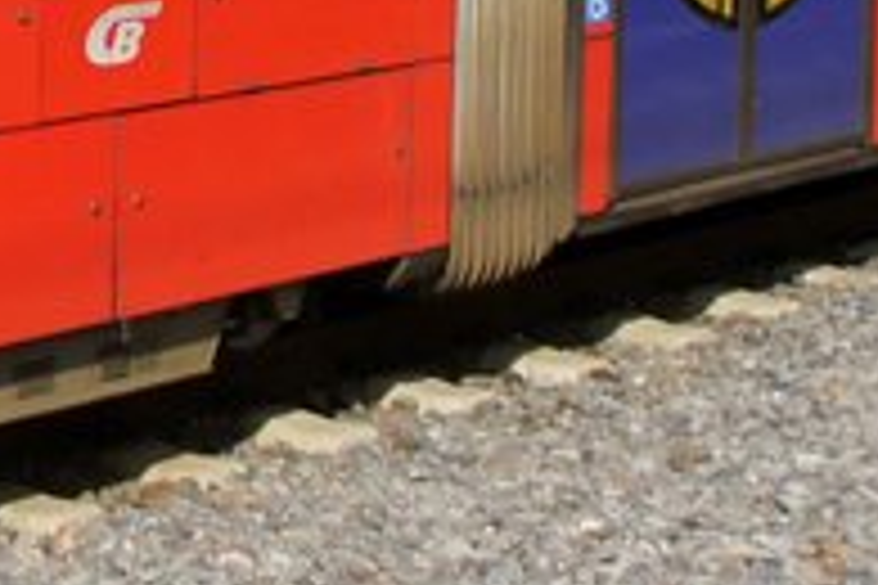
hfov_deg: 12.0
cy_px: -612
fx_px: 4048
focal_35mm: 166
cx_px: -270
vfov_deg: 7.9
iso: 400
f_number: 5
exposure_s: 1/2000
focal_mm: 18
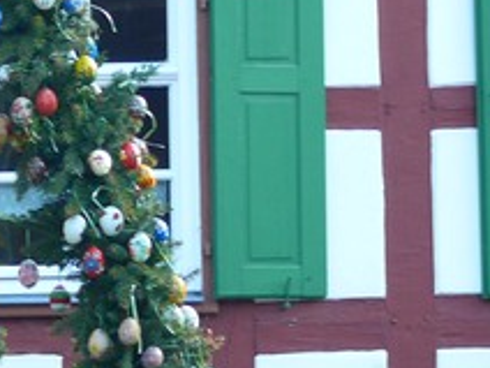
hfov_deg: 4.6
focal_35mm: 425
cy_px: 361
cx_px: -157
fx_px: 6016
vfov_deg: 3.5
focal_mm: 25.3
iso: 100
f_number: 3.6
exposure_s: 1/40
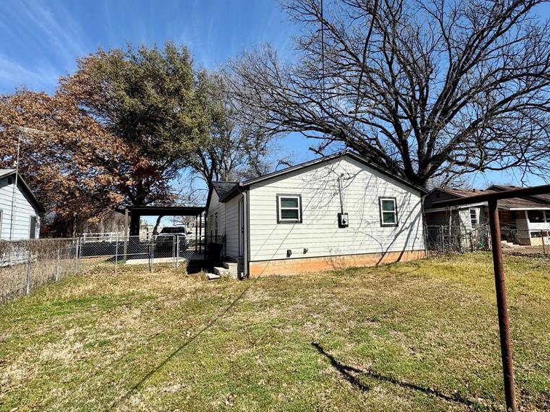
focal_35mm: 19
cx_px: 313
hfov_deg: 84.2
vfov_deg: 68.6
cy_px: 198
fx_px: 302
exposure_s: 1/2770
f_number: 2.2
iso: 50
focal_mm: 2.22
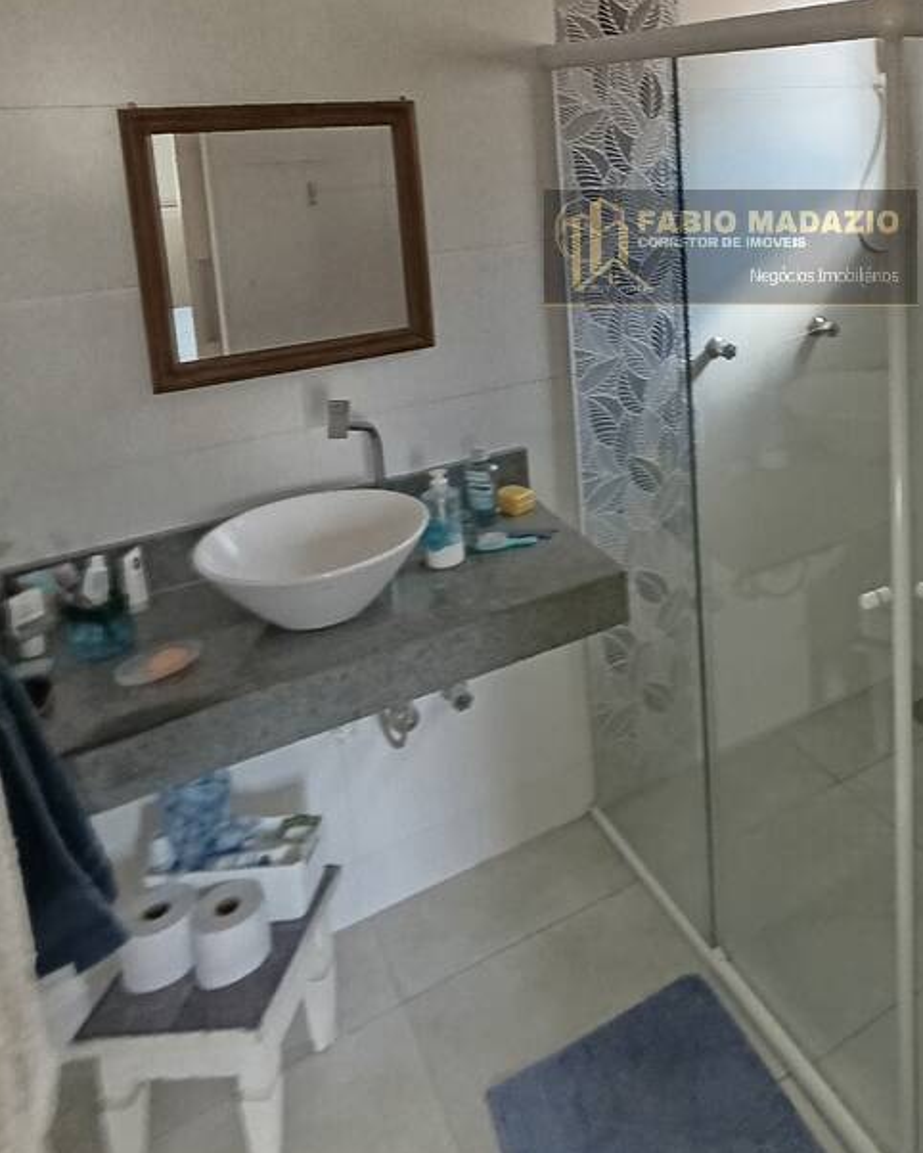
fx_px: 956
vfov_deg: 58.0
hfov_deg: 48.8
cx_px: 730
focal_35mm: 28
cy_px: 249
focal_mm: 1.65
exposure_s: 1/60
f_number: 2.2
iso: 160
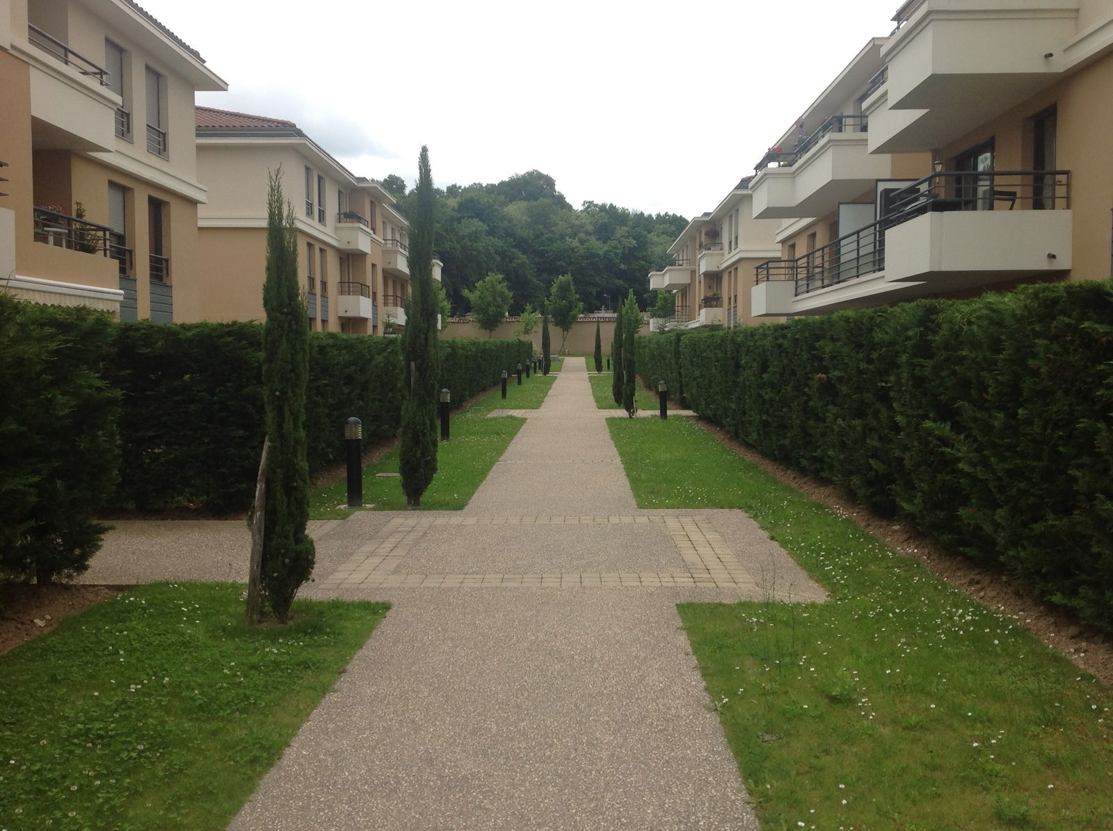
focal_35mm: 35
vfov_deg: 40.6
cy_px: 416
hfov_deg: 52.7
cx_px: 556
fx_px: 1124
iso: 50
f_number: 2.4
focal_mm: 4.28
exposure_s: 1/1080
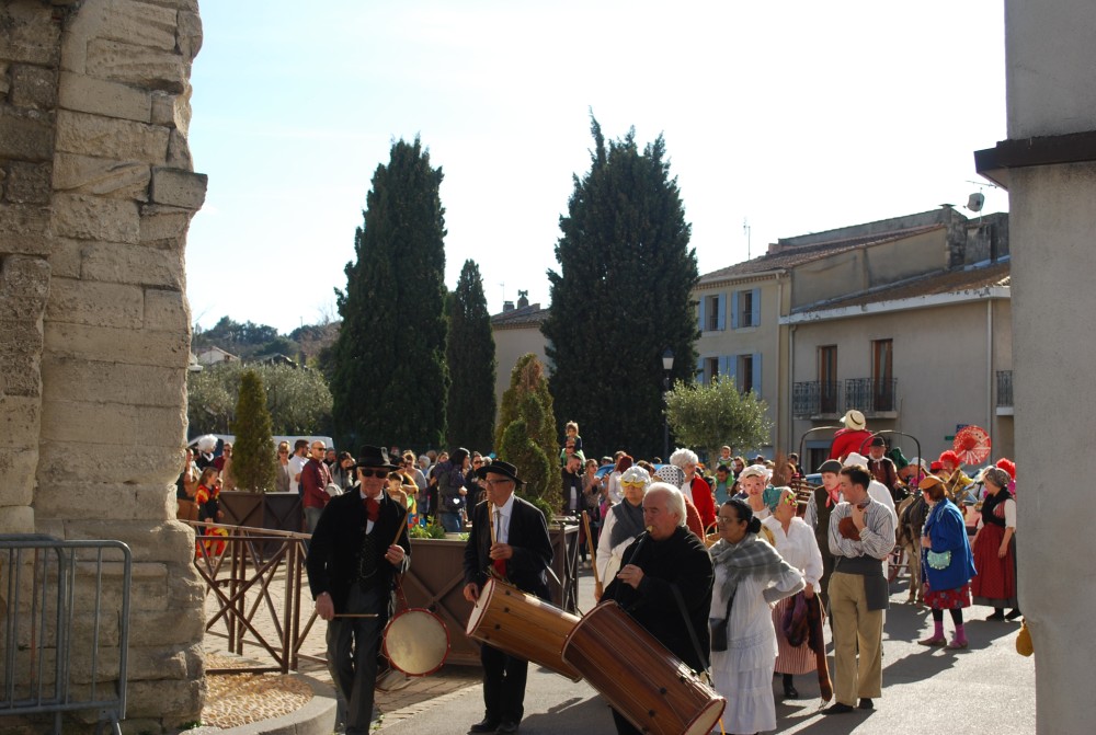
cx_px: 548
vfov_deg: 26.6
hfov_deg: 38.8
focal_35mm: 51
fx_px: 1556
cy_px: 368
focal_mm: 34
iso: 100
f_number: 6.3
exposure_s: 1/200
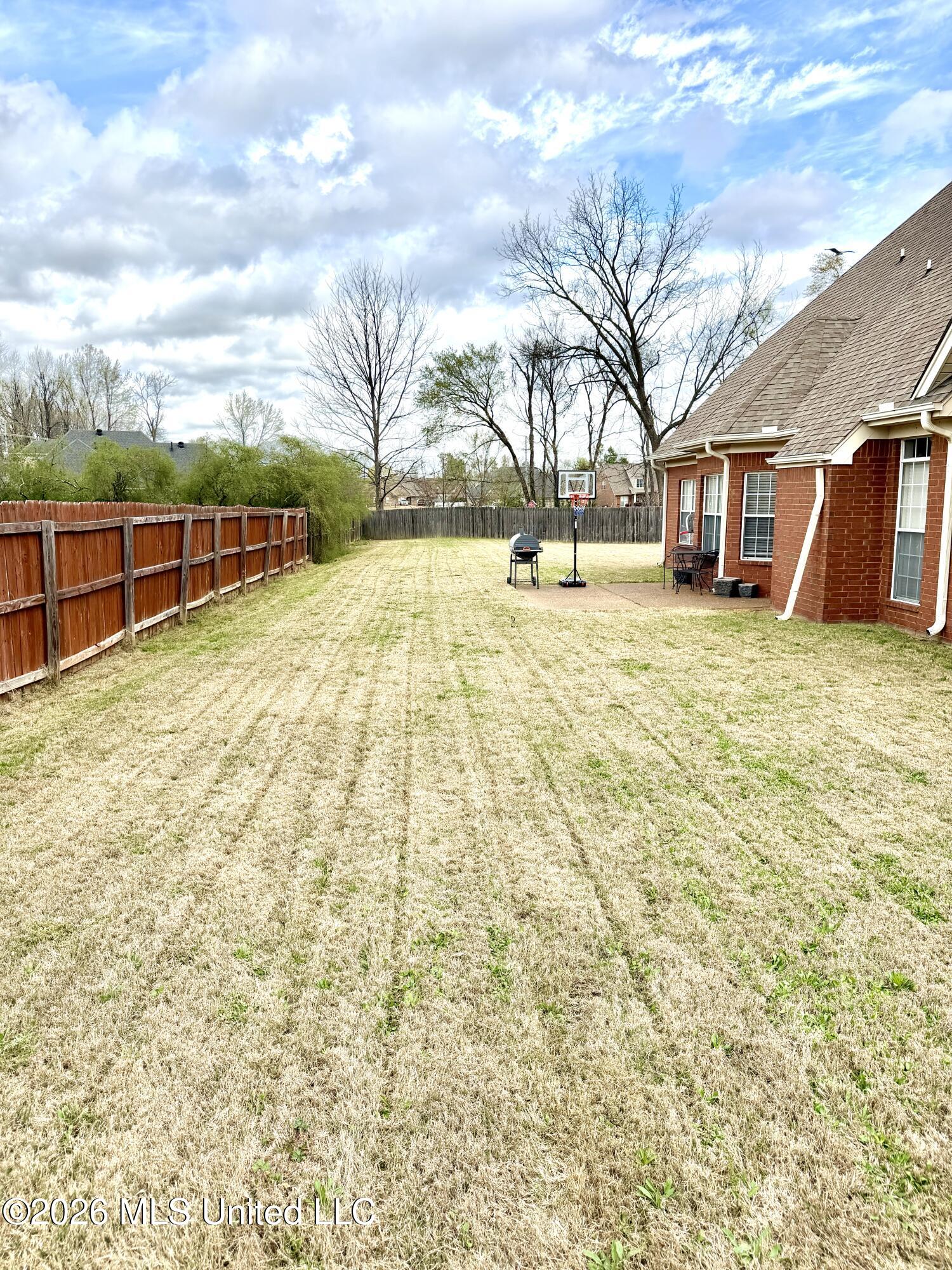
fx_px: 880
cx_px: 476
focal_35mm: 24
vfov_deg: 71.6
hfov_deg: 56.8
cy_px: 635
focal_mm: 6.76
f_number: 1.78
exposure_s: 1/3425
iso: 80
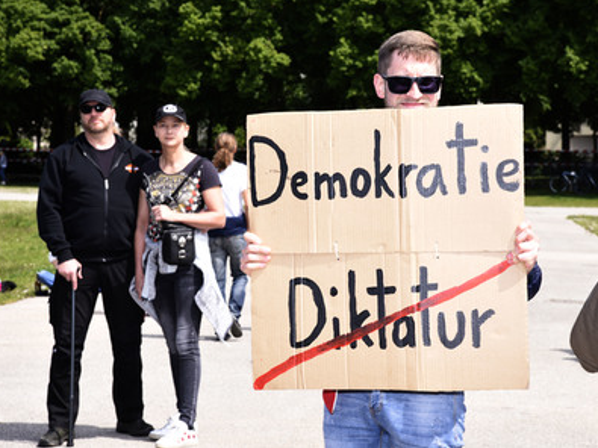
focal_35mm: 104
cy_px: 222
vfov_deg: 14.2
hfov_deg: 18.9
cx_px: 320
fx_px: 1796
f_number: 11
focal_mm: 95
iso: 320
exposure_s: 1/160
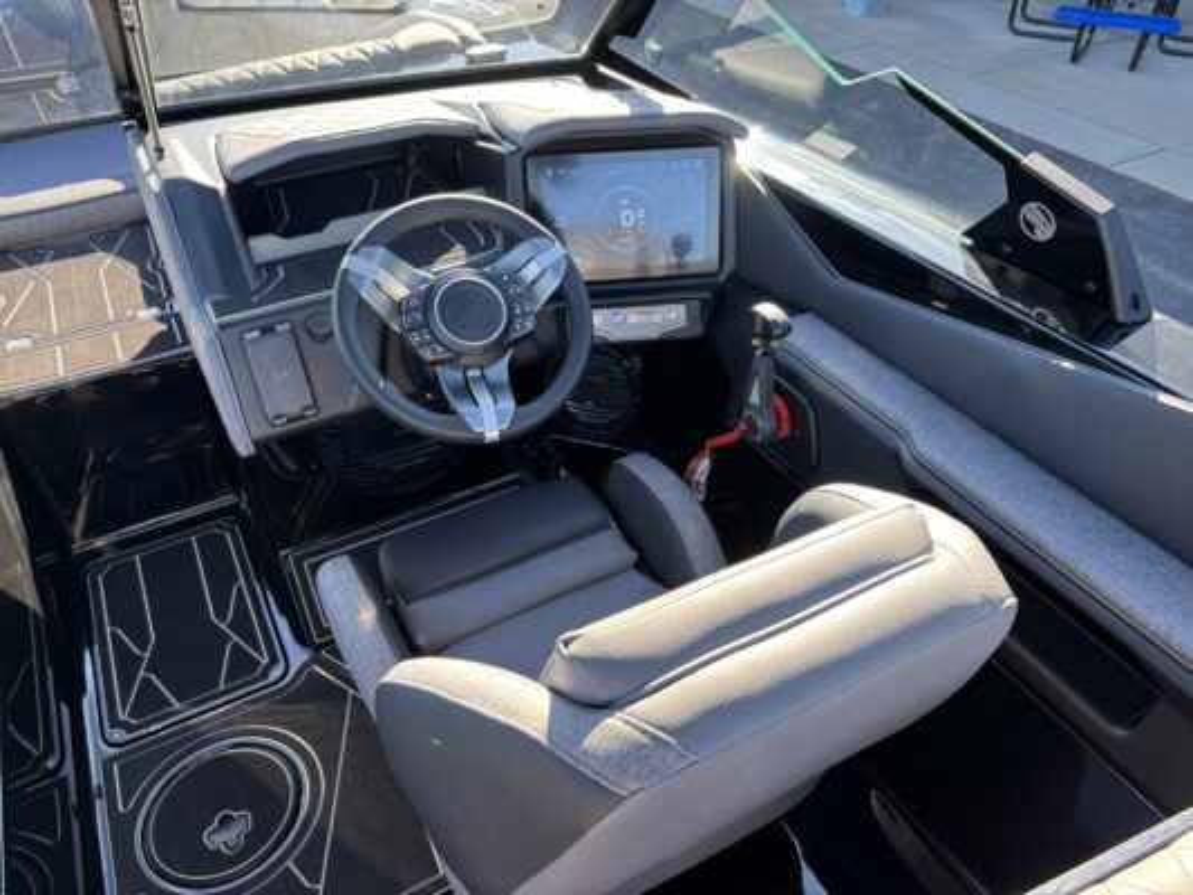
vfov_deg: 53.1
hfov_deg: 67.3
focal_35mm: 26
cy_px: 448
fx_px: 896
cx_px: 596
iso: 40
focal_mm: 5.96
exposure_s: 1/141
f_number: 1.6
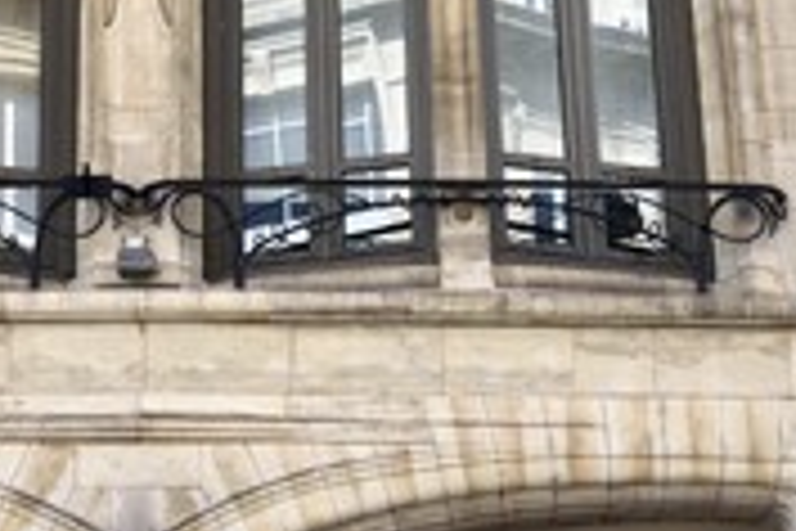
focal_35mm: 114
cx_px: 135
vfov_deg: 12.0
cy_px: 76
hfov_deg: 17.8
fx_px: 2520
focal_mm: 48
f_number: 6.3
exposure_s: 1/250
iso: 200
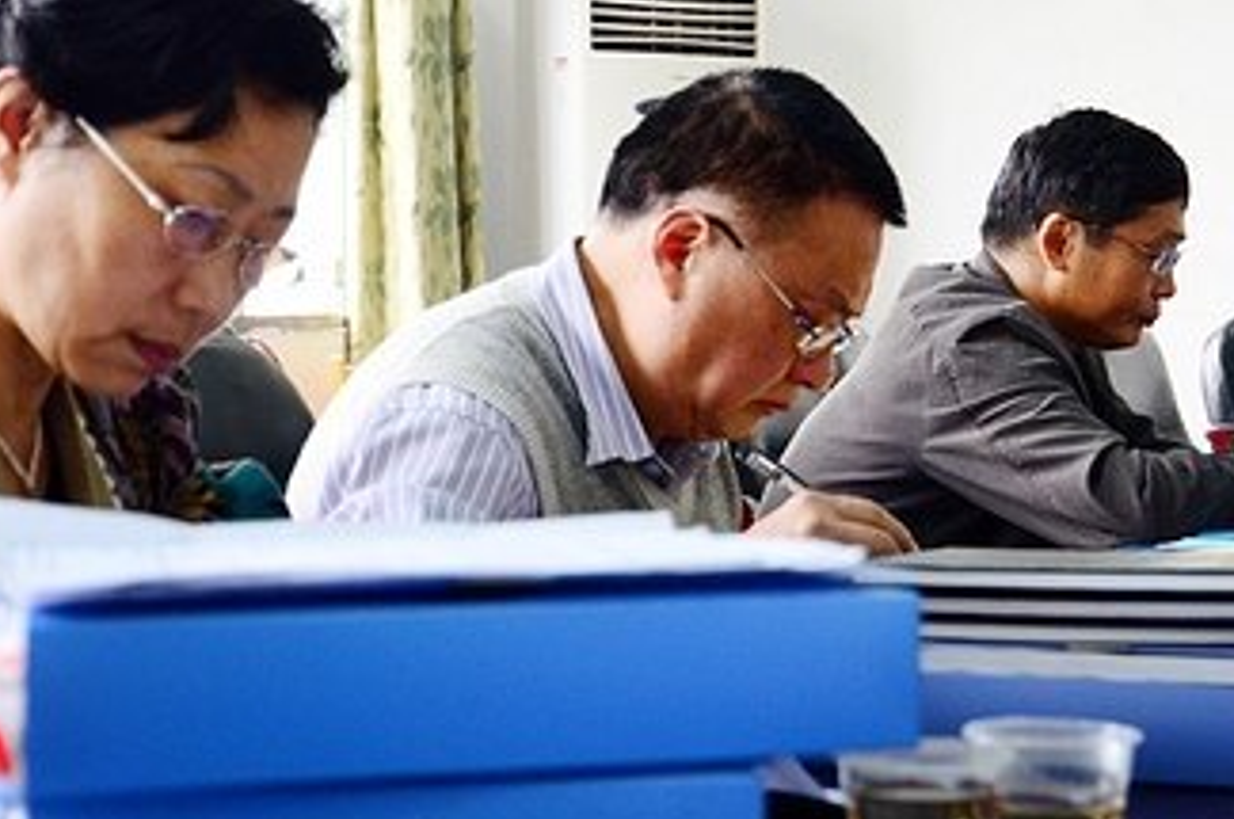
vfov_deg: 12.3
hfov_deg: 18.4
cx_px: 857
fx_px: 3799
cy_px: 444
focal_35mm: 111
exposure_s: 1/160
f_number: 5.6
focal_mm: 40
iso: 1600
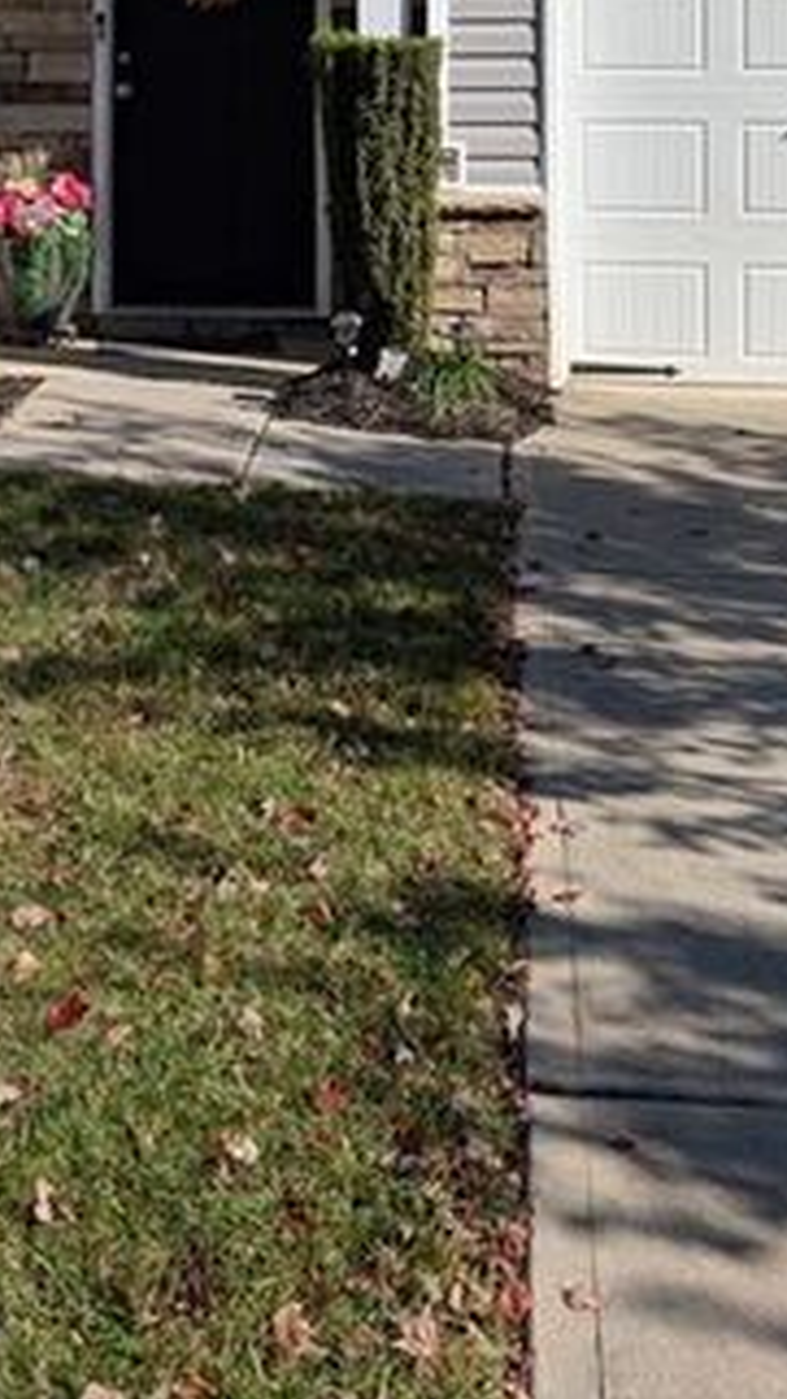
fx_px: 2004
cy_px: 70
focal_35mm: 54
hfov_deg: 22.1
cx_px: 230
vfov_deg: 35.6
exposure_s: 1/1541
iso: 21
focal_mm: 6.9
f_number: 1.68
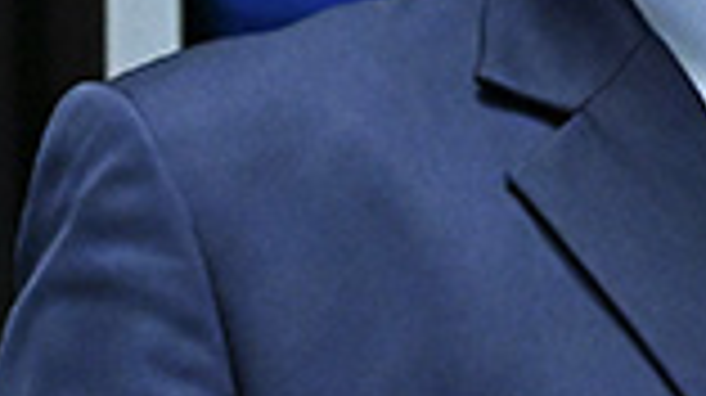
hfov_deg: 2.8
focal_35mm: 757
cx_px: 1192
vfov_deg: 1.6
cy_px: 220
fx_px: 14159
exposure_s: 1/125
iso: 4000
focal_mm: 88
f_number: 5
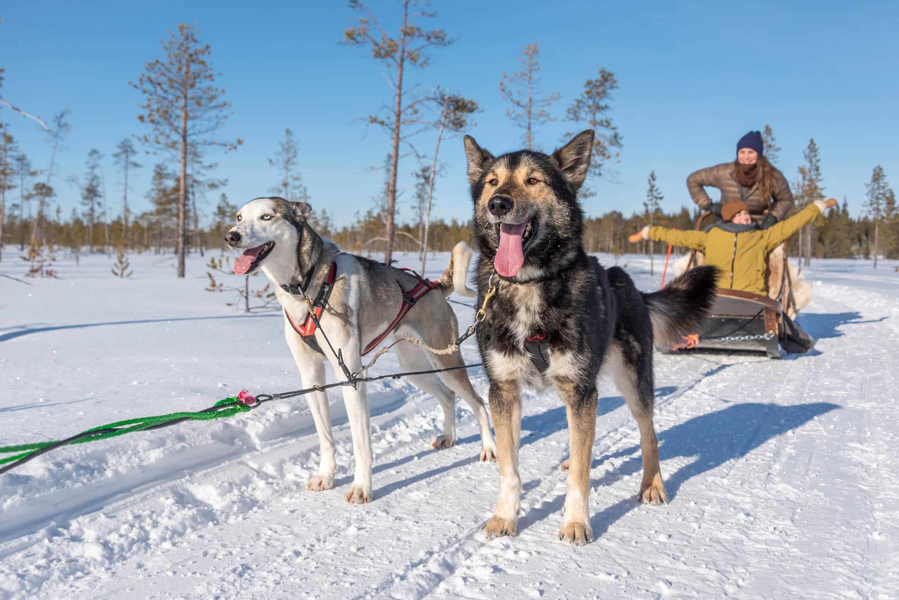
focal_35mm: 32
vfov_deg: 41.1
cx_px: 450
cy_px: 300
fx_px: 799
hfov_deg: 58.7
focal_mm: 32
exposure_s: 1/2000
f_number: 5.6
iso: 100
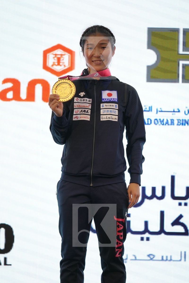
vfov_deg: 6.9
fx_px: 2362
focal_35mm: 300
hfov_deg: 4.6
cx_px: 94
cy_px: 142
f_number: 2.8
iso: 400
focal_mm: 200
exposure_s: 1/250
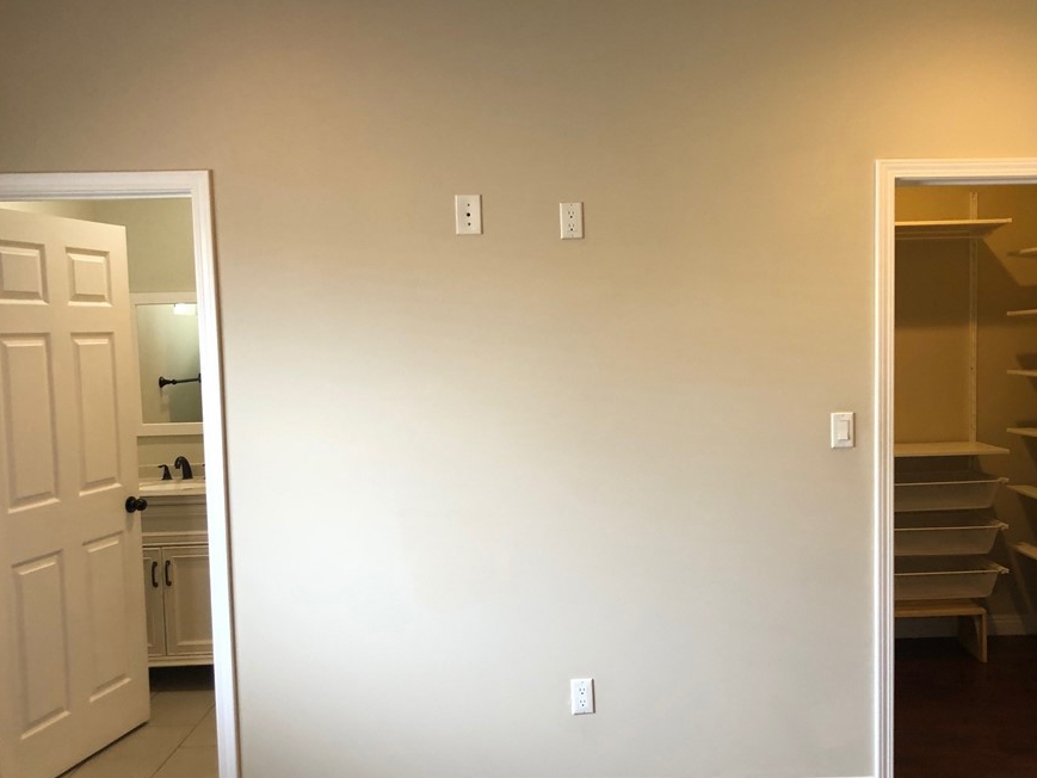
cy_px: 413
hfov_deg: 55.2
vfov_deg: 42.9
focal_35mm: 33
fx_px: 989
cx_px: 578
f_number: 1.8
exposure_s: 1/30
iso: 40
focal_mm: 3.99
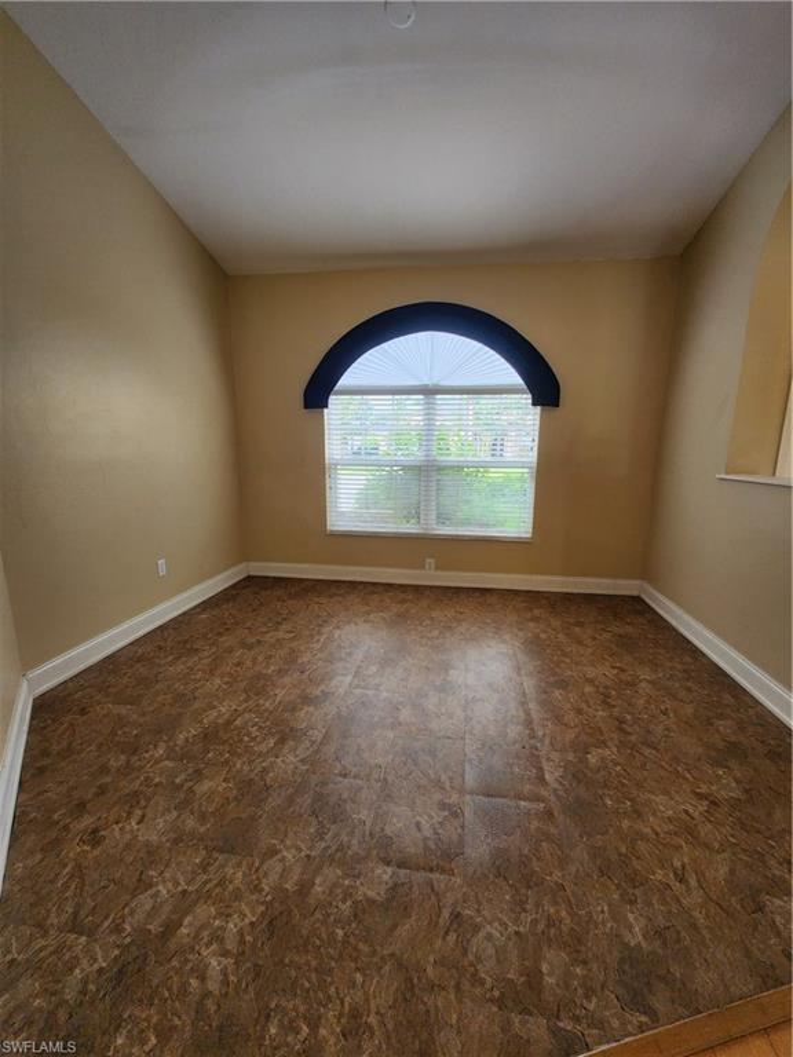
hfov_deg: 89.9
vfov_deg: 106.2
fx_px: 397
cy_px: 528
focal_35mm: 13
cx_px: 396
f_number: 2.2
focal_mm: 2.2
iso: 80
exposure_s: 1/60
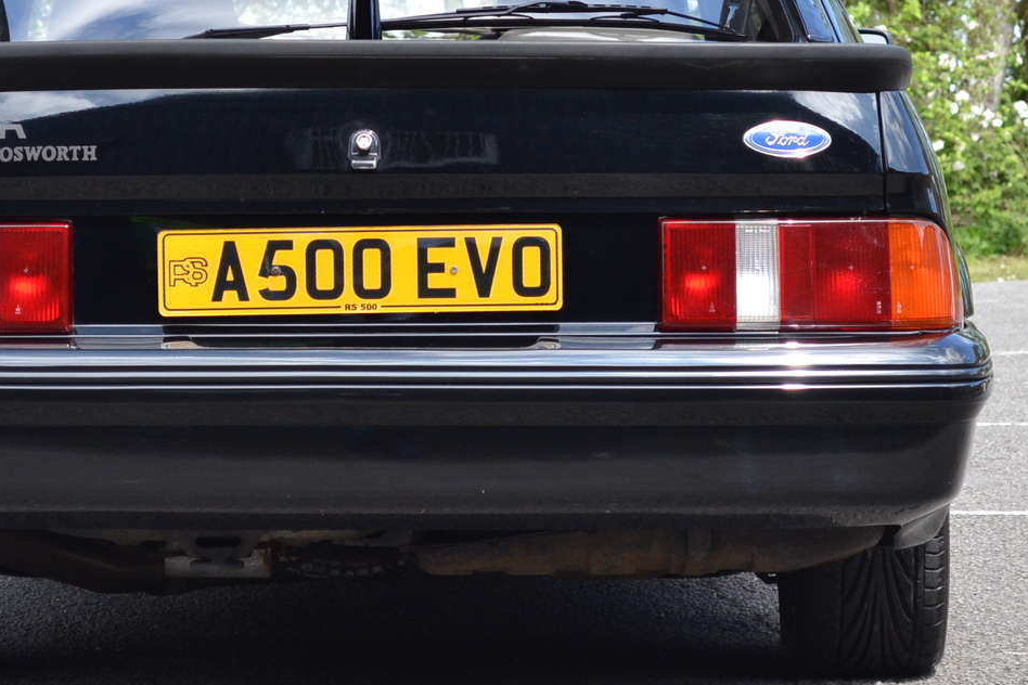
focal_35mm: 174
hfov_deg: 11.8
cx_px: 354
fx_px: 4970
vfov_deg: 7.9
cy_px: 236
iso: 400
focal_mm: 55
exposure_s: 1/400
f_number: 5.6
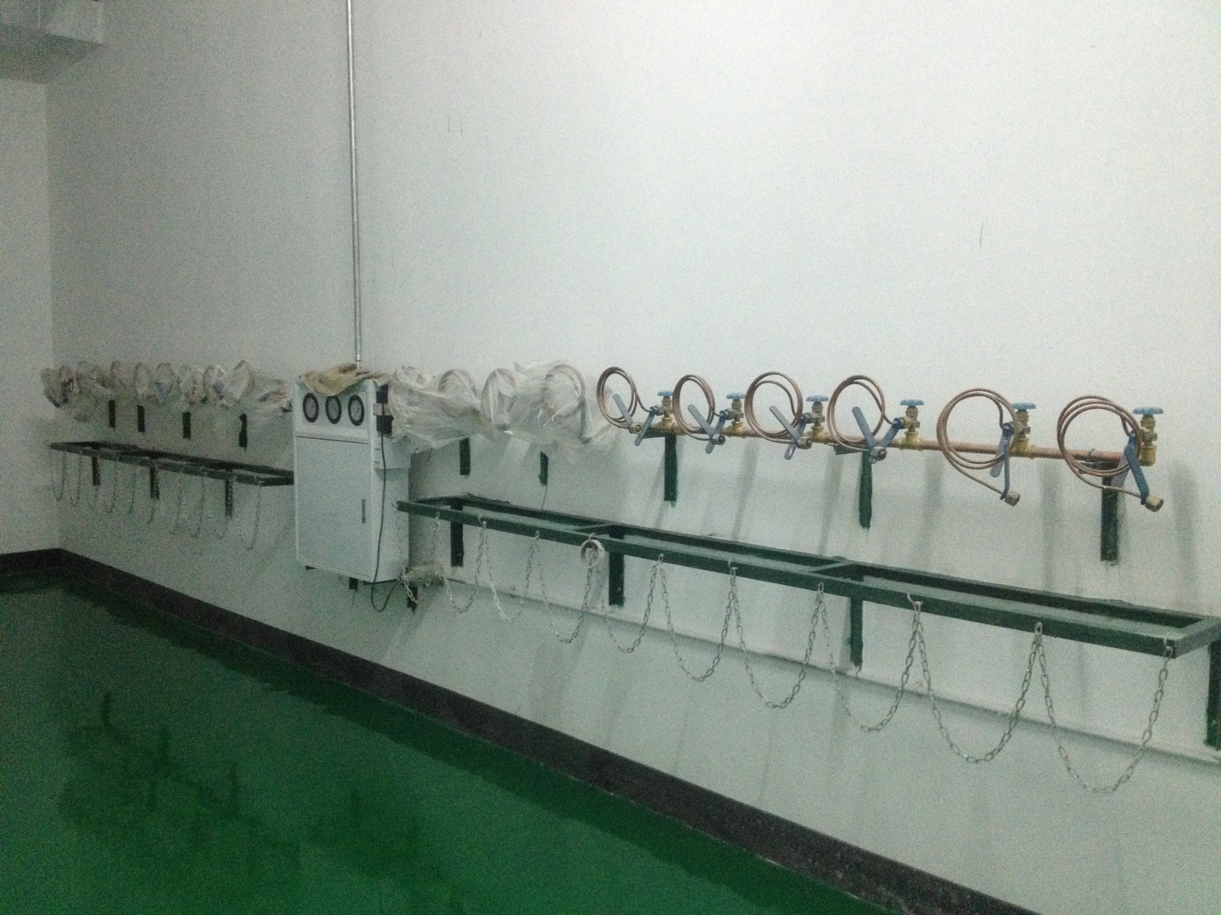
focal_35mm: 35
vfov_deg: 40.7
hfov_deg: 52.6
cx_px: 610
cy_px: 458
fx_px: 1235
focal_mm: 4.28
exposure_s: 1/20
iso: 400
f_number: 2.4
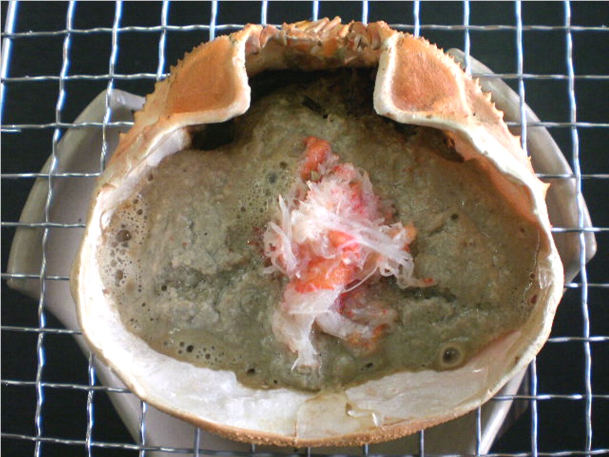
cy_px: 228
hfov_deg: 51.3
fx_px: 633
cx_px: 304
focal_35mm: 36
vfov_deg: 39.7
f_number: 3.1
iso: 125
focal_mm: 6.3
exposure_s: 1/25
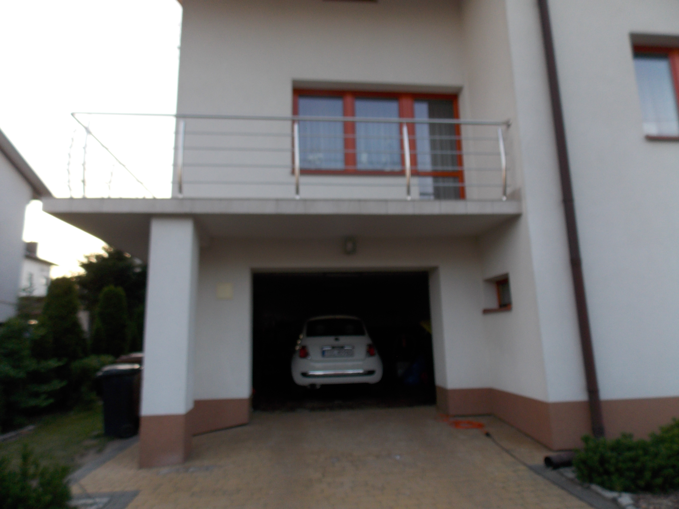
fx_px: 451
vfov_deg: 58.9
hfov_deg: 73.9
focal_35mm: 23
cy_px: 254
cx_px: 340
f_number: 3.1
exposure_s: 1/50
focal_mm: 4
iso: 80
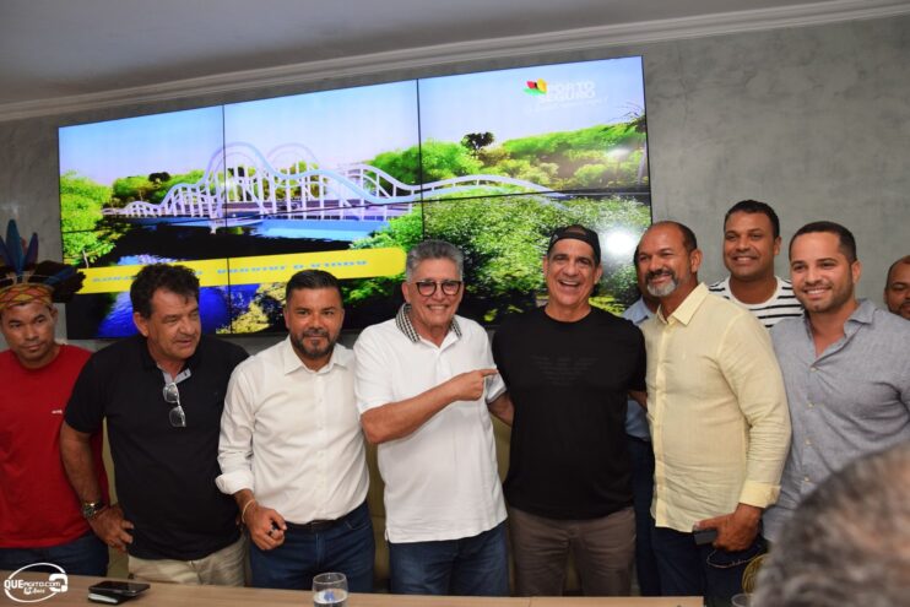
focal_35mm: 27
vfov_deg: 47.9
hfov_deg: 67.4
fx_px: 683
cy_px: 304
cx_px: 455
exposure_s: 1/100
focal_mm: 18
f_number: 5
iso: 800
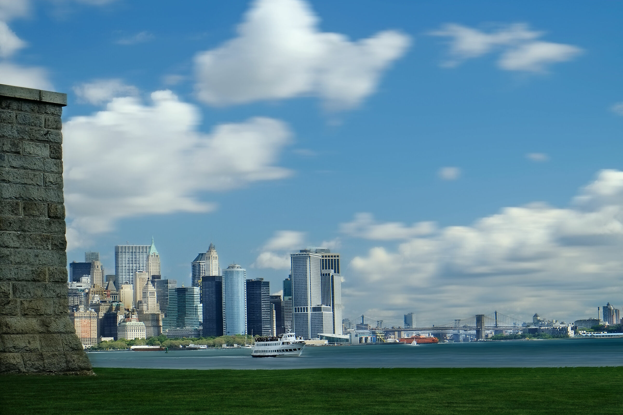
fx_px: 1436
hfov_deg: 24.5
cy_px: 208
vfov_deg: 16.5
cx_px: 312
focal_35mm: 83
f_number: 13
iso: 200
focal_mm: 55
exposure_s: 1/105
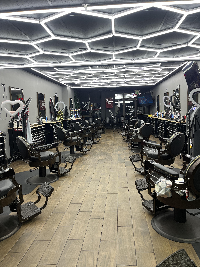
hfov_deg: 53.1
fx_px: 200
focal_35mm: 26
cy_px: 134
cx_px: 100
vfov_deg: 67.3
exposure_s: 1/120
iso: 50
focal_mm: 5.1
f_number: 1.6
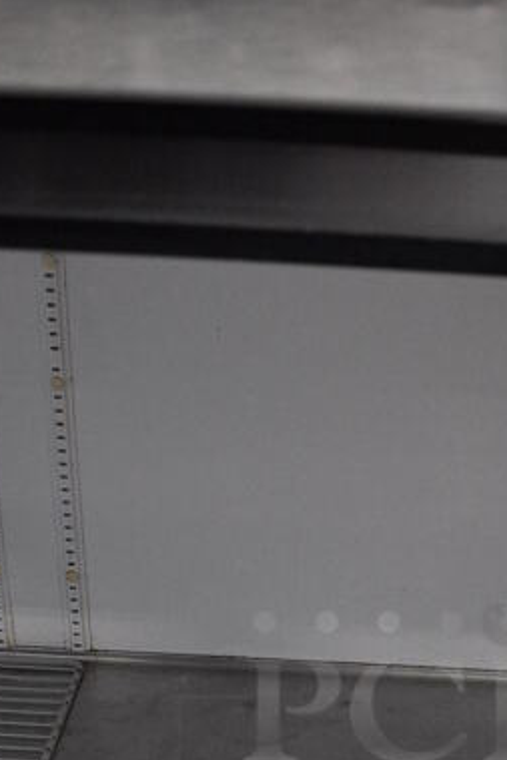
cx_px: 389
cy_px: 705
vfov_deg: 29.5
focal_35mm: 65
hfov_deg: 20.7
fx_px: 1372
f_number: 3.5
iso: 2800
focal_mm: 18
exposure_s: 1/125
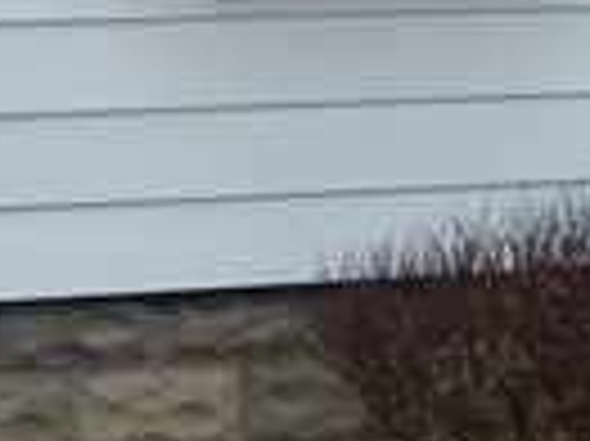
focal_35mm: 281
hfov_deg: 7.1
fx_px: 4785
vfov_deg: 5.2
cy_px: -216
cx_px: 324
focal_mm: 6.4
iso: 125
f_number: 4
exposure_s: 1/400
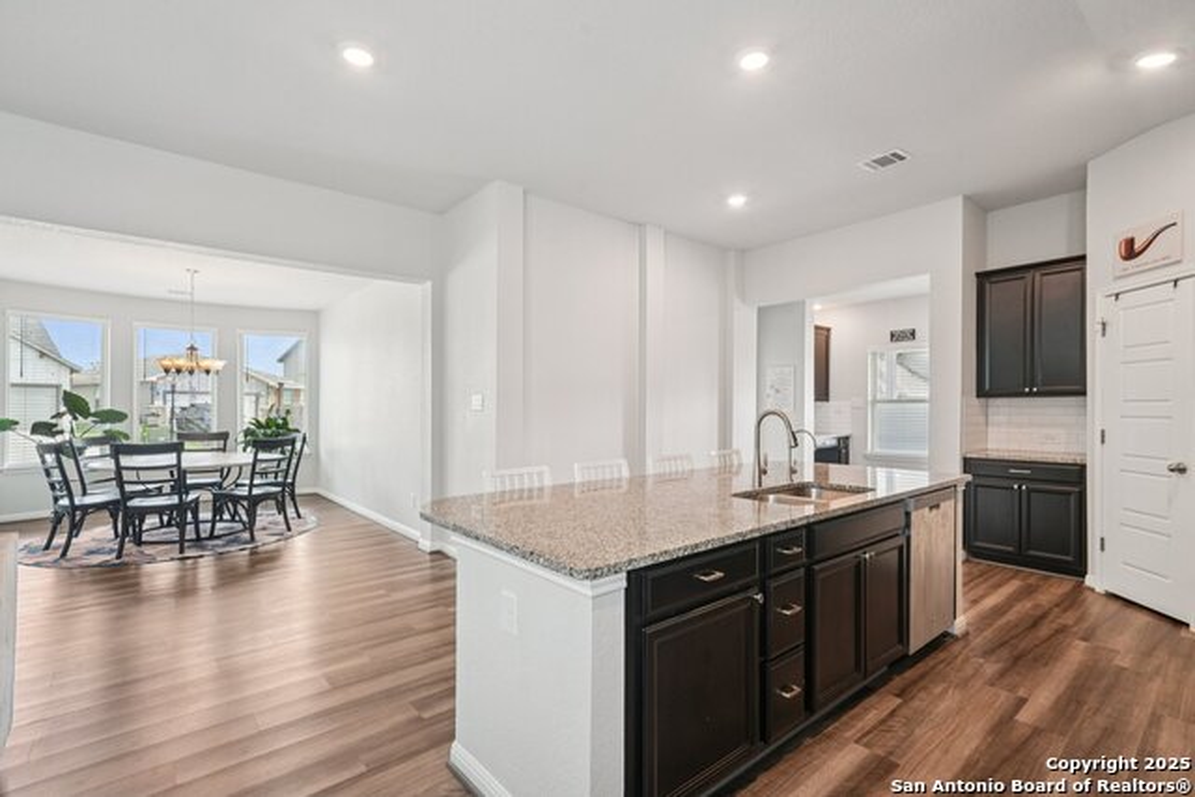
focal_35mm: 16
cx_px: 598
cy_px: 398
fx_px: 531
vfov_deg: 73.8
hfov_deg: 96.7
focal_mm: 16
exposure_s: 1/40
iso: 800
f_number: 8
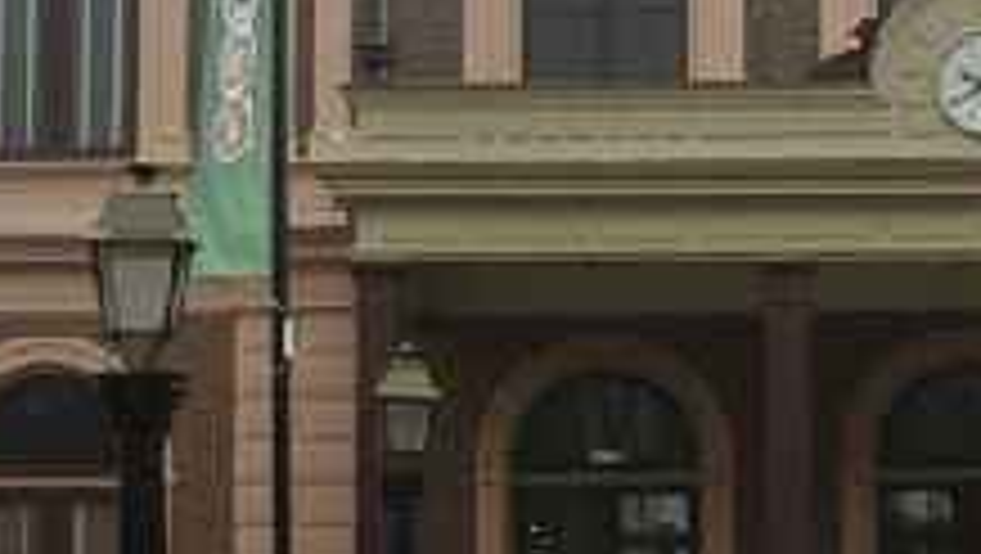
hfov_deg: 14.0
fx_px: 3957
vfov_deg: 8.0
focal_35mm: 152
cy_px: 36
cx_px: 891
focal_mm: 5.8
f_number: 4.8
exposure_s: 1/125
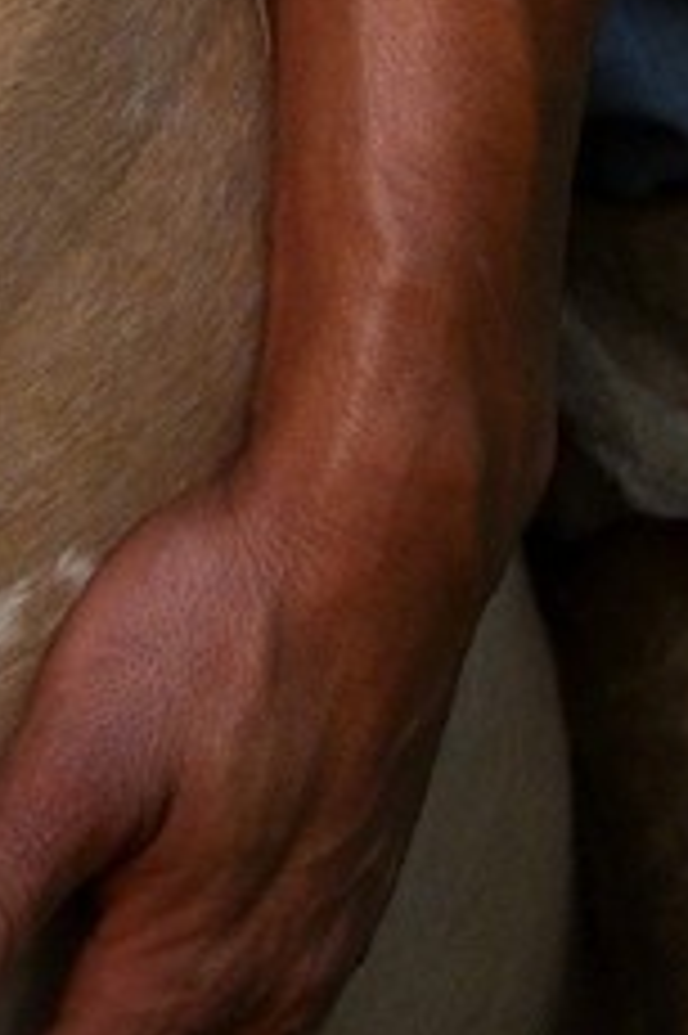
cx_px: -1041
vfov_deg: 1.5
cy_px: -612
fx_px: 40018
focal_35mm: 1394
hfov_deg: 1.0
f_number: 5
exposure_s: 1/160
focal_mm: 200
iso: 800
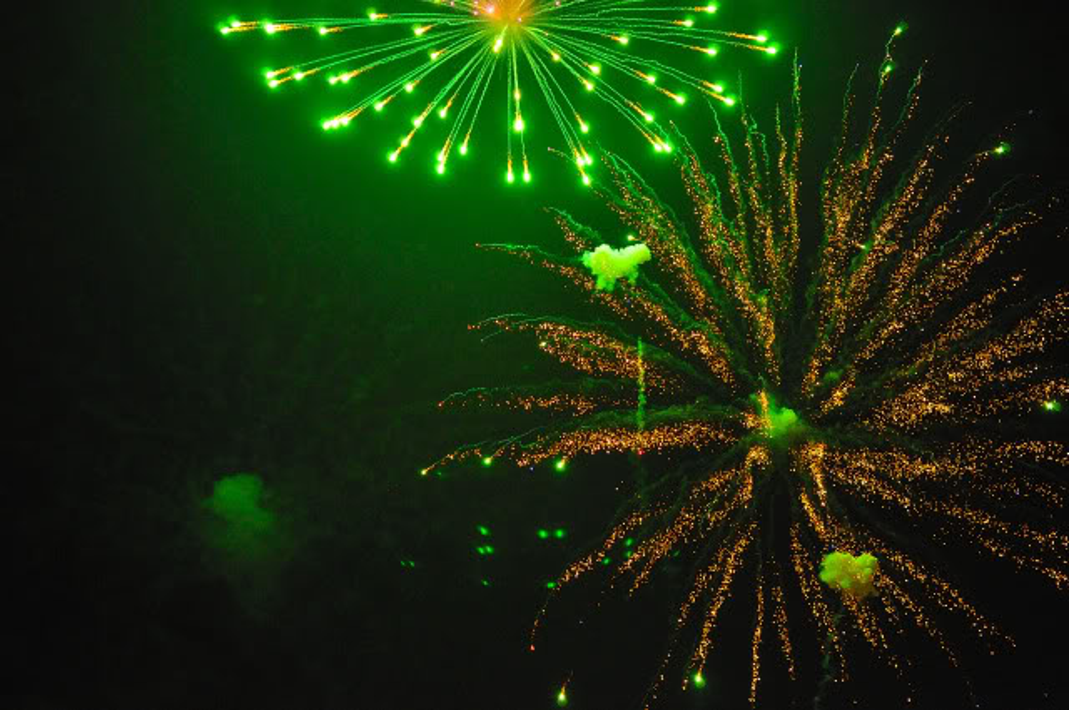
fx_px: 2447
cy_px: 355
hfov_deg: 24.6
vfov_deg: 16.5
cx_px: 534
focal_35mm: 82
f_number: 4
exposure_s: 1/60
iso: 3200
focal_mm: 55
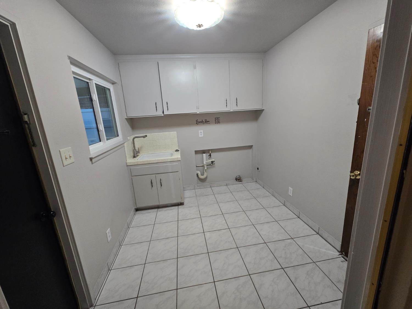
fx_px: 155
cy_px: 154
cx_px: 206
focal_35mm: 13
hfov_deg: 106.2
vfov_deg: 89.9
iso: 250
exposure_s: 1/60
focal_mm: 2.2
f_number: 2.2
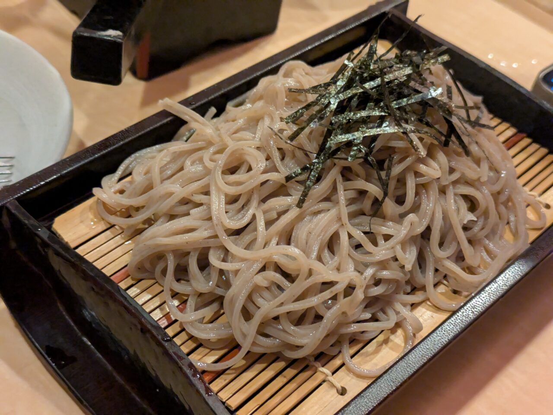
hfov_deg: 37.5
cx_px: 276
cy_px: 208
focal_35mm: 51
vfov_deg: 28.6
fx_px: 815
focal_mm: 5.43
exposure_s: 1/50
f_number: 1.89
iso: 1081
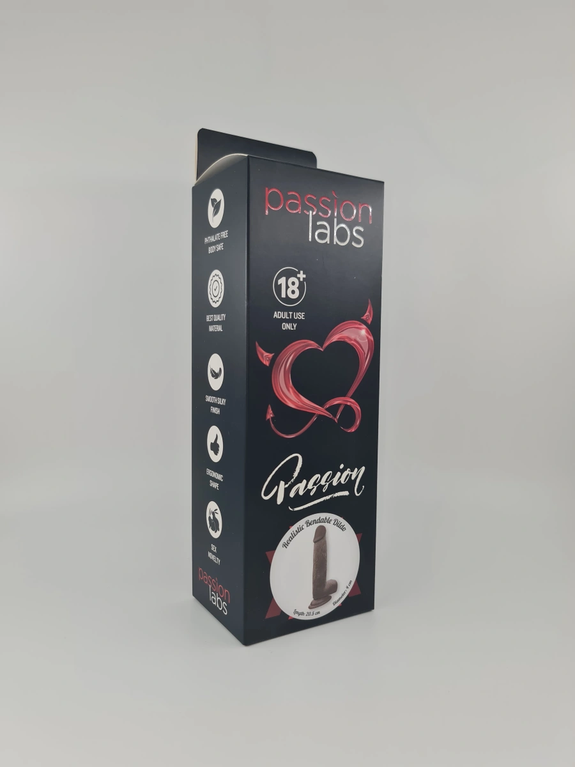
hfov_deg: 54.9
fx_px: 554
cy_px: 384
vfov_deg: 69.4
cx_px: 288
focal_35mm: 25
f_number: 1.8
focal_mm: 7
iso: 50
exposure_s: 1/230
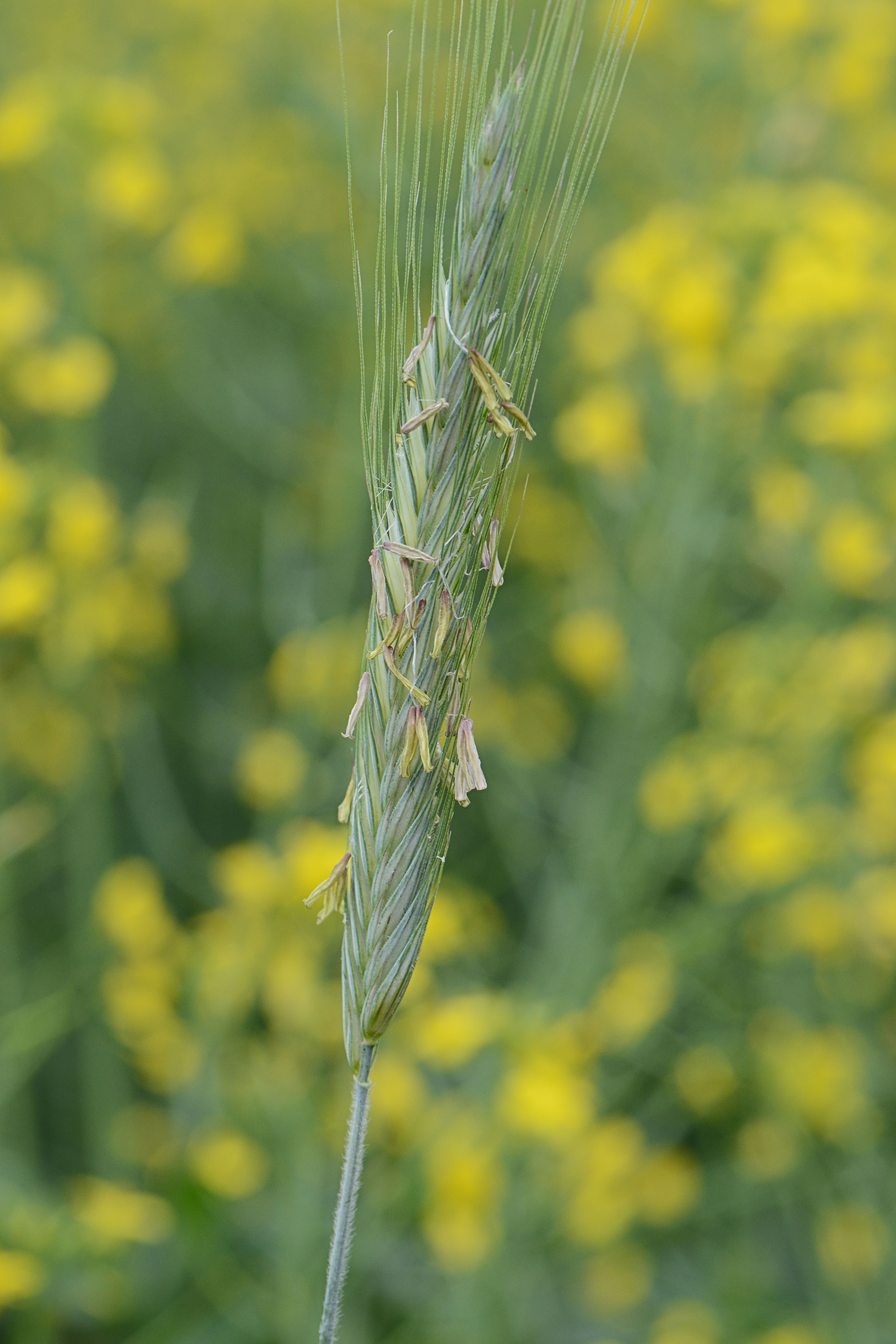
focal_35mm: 105
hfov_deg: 13.0
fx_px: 3920
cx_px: 448
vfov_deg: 19.5
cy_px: 672
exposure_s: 1/320
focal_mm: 105
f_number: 13
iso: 1000
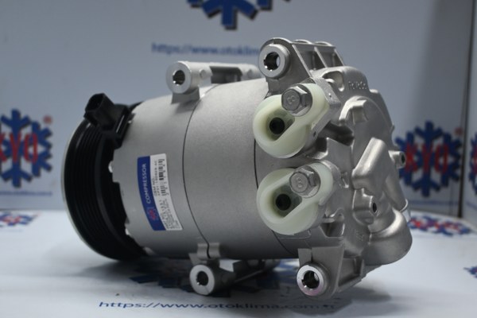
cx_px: 238
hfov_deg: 37.9
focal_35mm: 52
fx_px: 696
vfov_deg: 25.8
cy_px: 159
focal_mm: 35
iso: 720
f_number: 5.3
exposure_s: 1/60
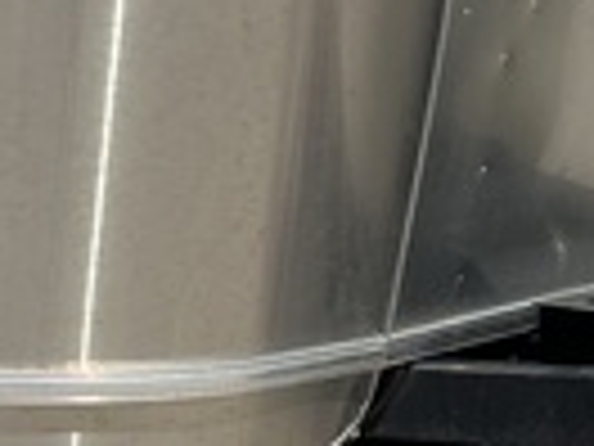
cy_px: 45
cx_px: 122
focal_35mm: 197
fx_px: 3380
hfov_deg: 10.0
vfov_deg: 7.5
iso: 50
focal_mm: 5.1
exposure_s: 1/6494
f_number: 1.6
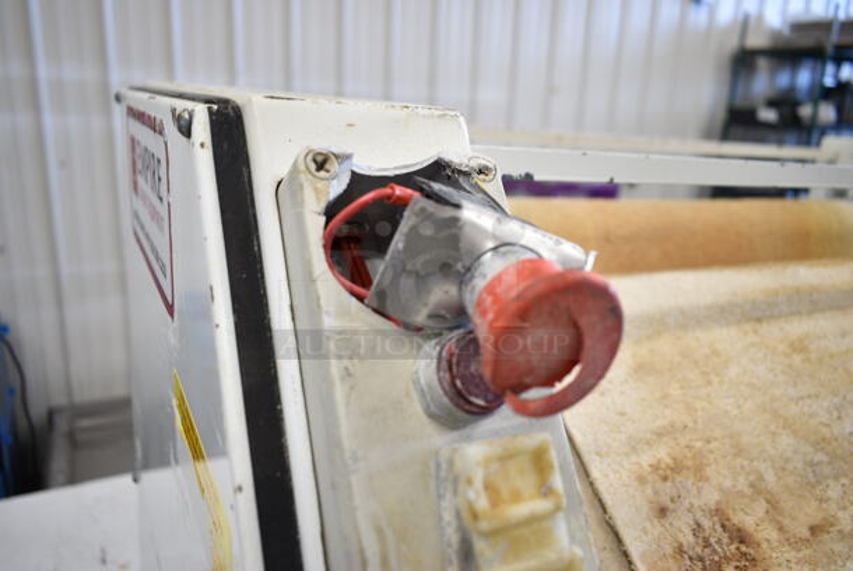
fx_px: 640
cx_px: 426
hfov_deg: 67.3
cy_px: 286
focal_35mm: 27
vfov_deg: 48.0
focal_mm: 18
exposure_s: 1/30
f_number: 3.5
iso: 220
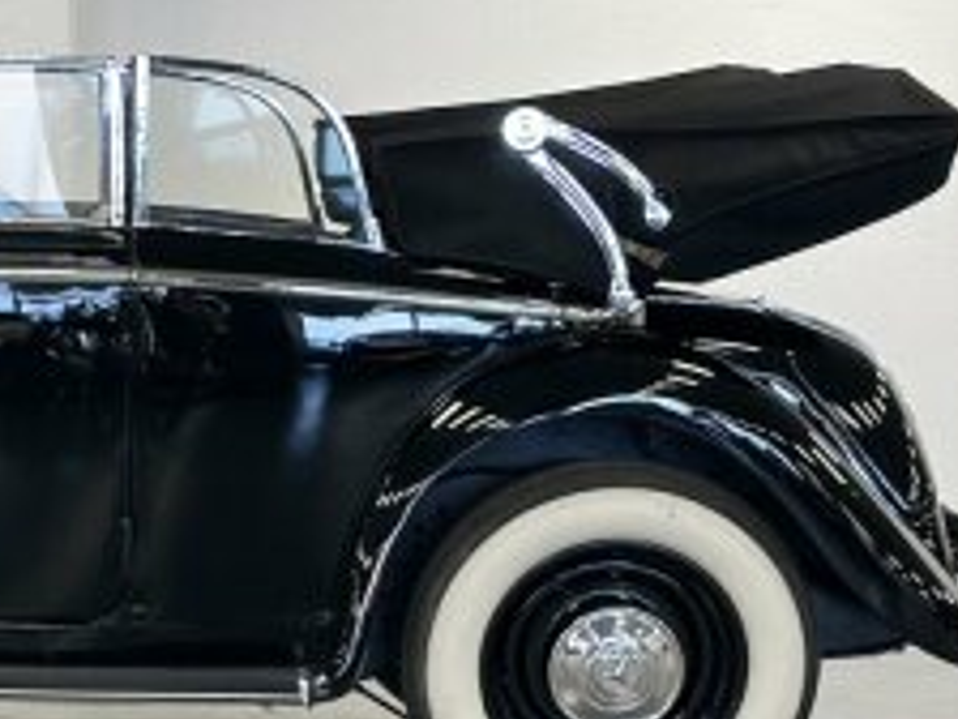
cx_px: -210
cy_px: 586
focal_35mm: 137
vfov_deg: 10.8
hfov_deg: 14.0
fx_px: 3791
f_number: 1.78
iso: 100
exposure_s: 1/50
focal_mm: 6.86
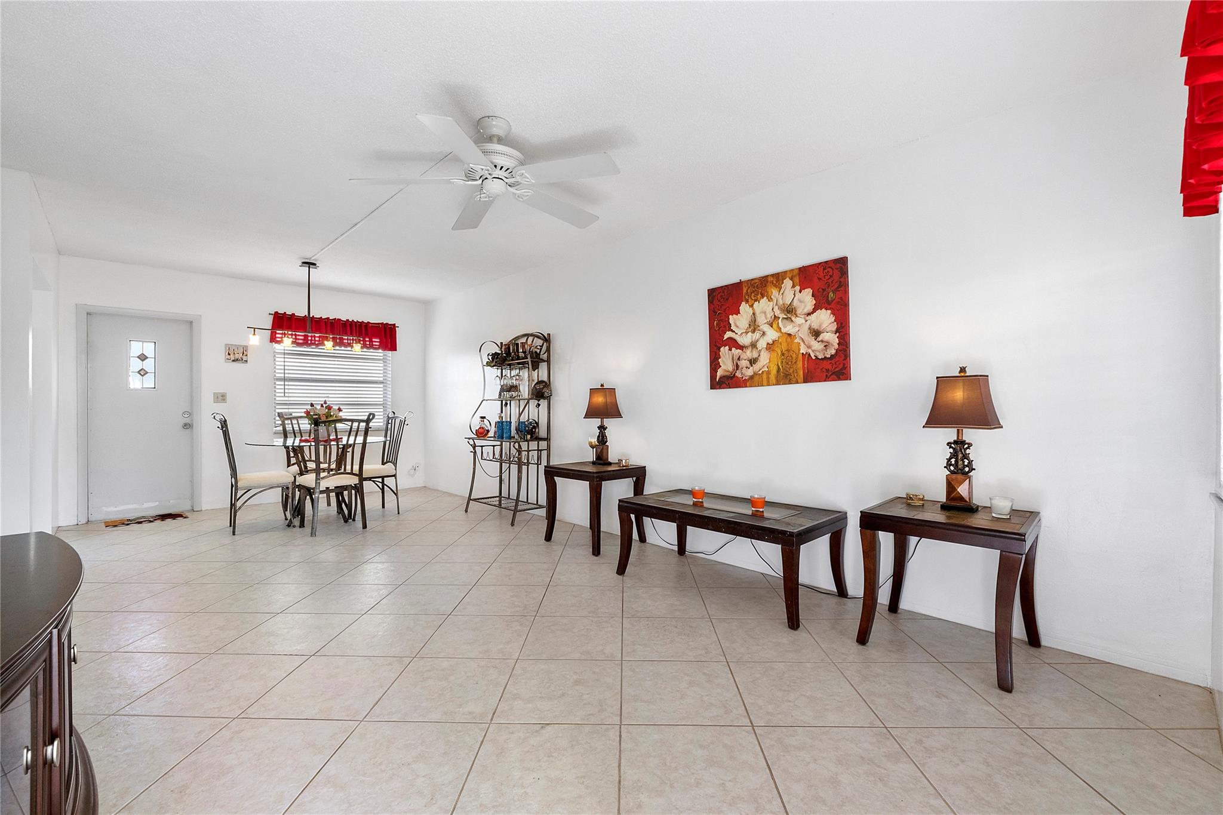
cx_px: 612
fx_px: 510
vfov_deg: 77.3
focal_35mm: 15
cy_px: 408
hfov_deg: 100.4
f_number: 9
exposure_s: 1/50
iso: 800
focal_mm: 10
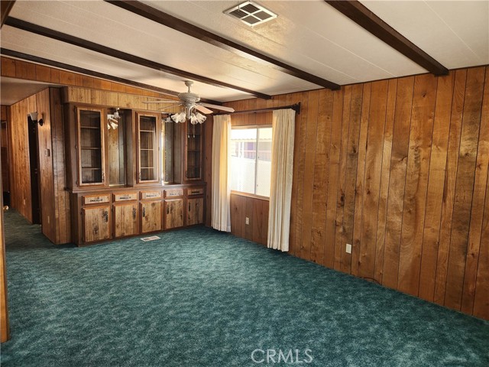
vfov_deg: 58.9
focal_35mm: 23
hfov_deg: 73.9
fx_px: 325
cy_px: 184
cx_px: 244
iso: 250
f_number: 1.8
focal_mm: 5.4
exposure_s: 1/120
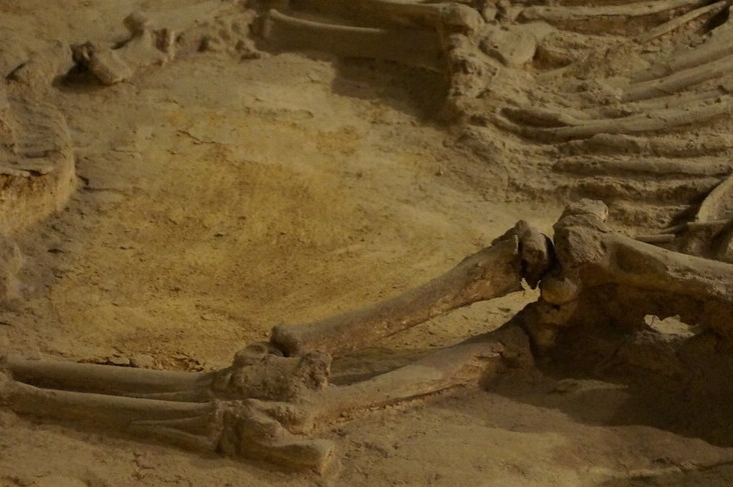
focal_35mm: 295
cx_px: 461
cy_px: 151
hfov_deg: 7.0
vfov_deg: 4.7
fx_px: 6002
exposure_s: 1/25
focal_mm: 120
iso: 3200
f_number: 5.6
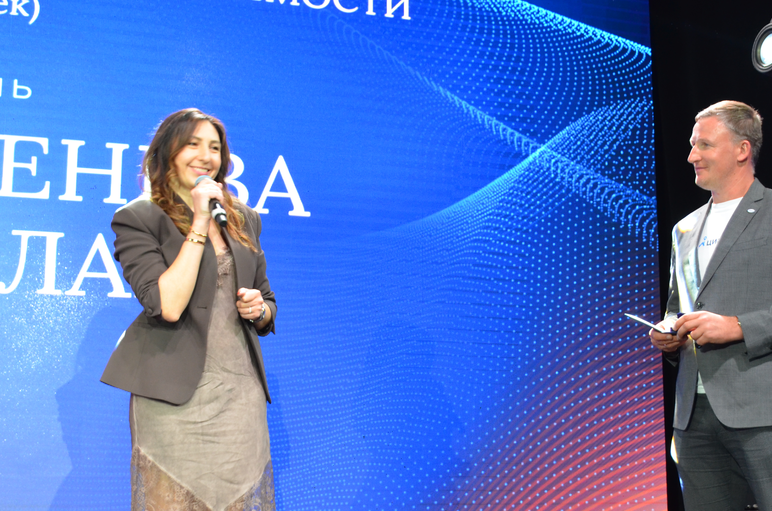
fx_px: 1220
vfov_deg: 23.7
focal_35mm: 57
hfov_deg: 35.1
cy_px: 257
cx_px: 436
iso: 800
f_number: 4.2
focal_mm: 26
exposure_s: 1/40
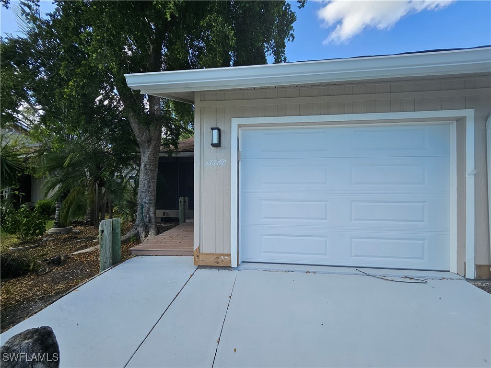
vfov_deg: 89.9
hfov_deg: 106.2
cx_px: 246
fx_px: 184
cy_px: 184
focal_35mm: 13
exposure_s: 1/366
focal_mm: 1.74
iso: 32
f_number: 2.2
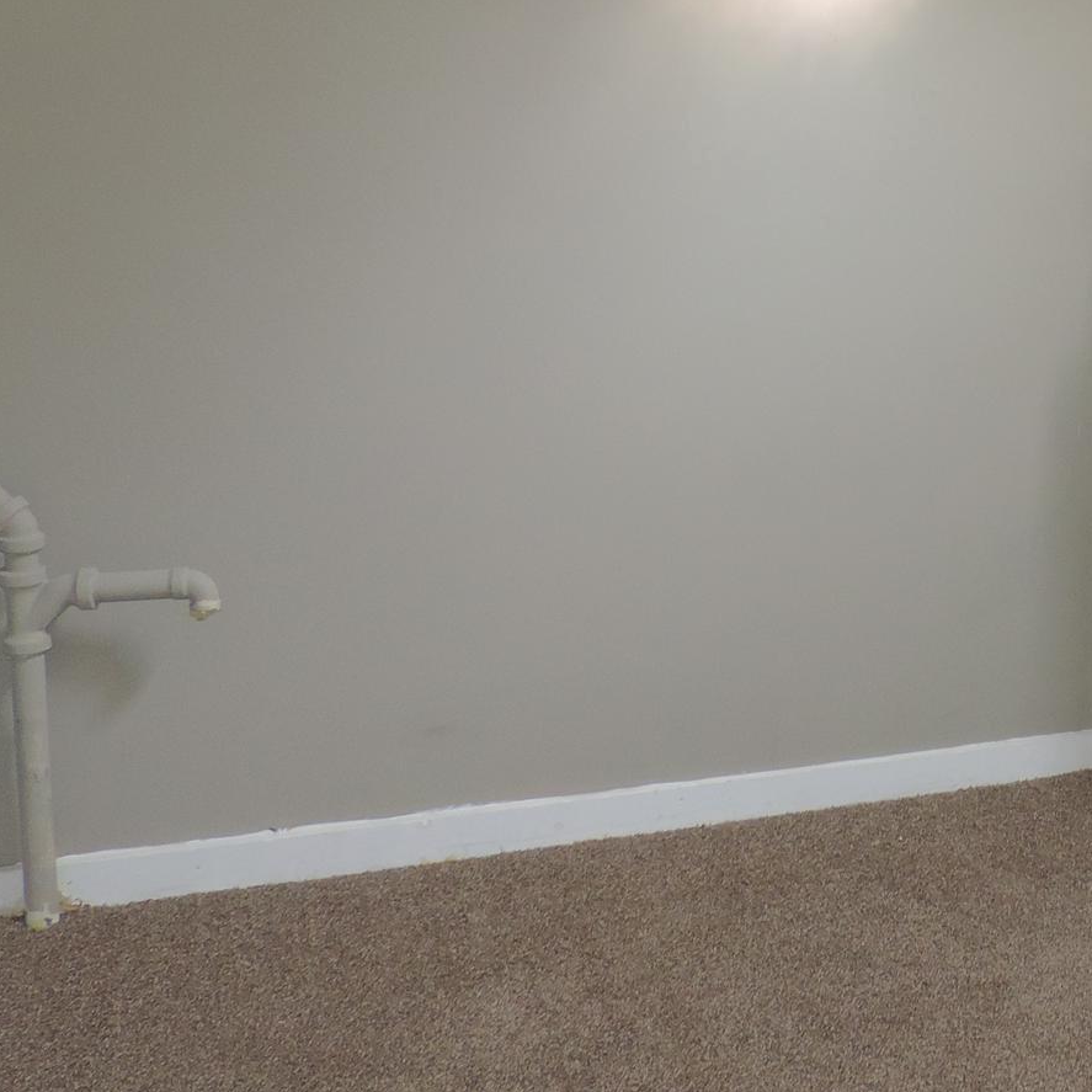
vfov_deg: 34.3
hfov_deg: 31.8
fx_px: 1749
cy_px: 347
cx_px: 1115
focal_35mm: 49
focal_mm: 4.3
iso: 360
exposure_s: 1/40
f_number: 3
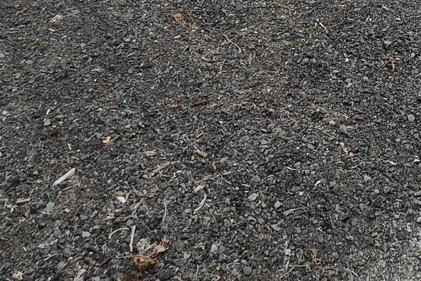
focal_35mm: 51
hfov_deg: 37.2
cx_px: 348
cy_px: -169
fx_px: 596
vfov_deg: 21.2
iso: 50
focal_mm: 1.74
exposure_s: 1/120
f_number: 2.2
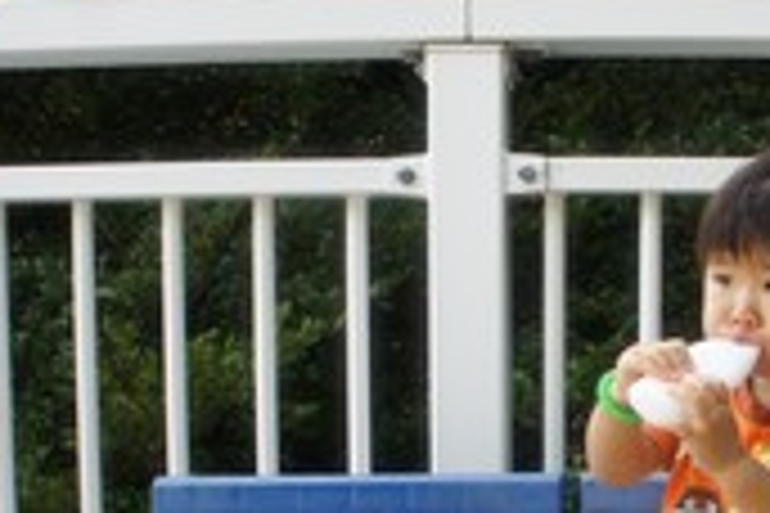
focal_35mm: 63
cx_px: 621
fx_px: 1347
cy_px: 472
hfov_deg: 31.1
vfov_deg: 21.1
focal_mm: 18
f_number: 5.6
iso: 200
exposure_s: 1/80
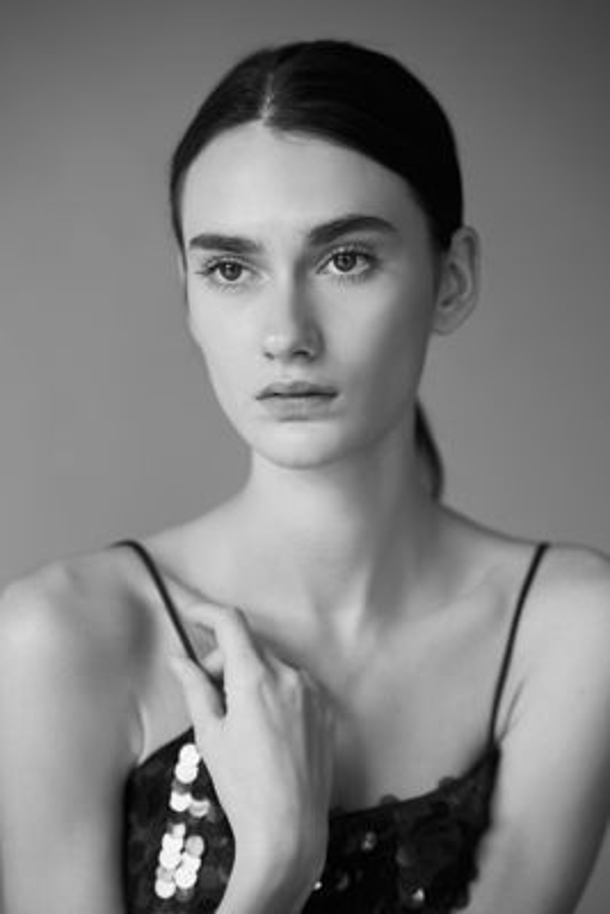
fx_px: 2158
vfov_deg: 23.9
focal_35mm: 85
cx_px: 305
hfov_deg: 16.1
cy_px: 457
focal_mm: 85
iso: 100
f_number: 2.2
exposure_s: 1/100
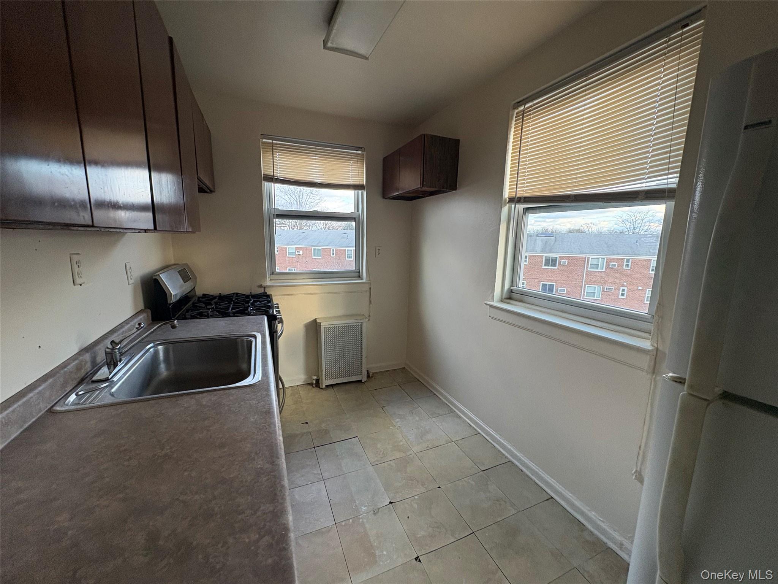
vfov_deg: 85.7
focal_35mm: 14
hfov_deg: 102.1
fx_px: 315
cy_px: 292
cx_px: 389
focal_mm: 2.22
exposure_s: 1/91
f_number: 2.2
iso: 250
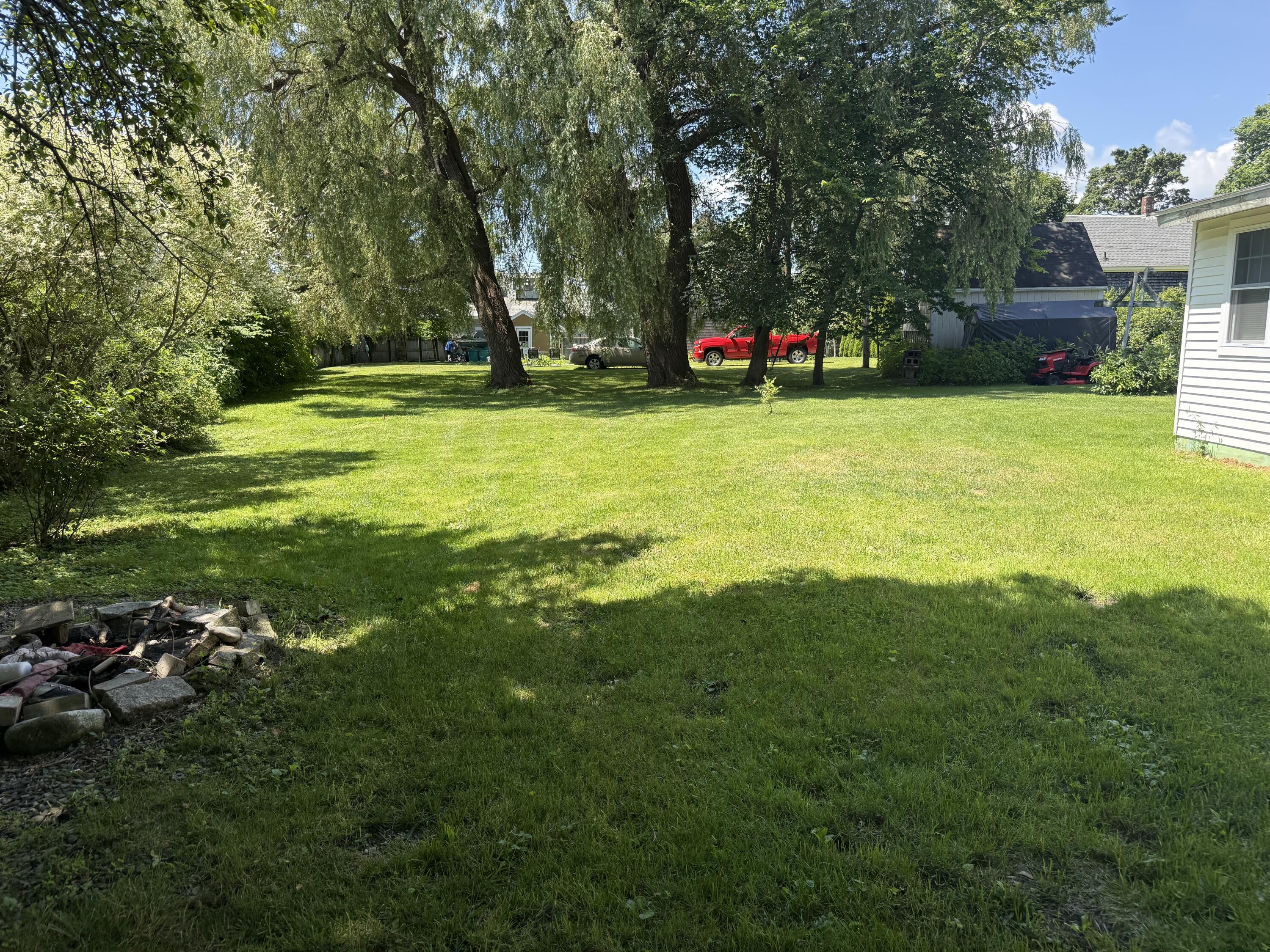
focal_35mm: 24
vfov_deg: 56.8
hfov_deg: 71.6
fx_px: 881
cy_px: 476
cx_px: 635
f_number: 1.78
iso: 100
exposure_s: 1/1437
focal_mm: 6.76
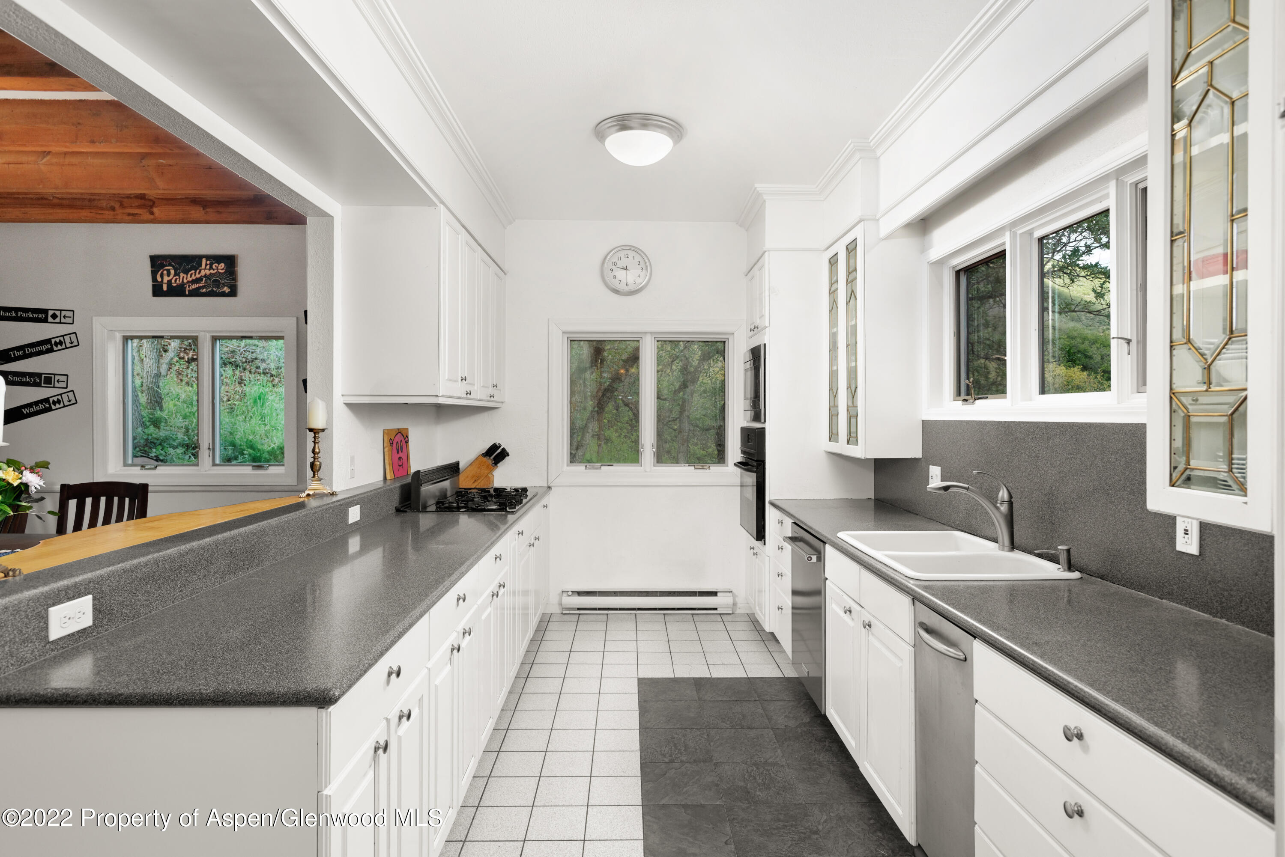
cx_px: 642
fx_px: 678
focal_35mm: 19
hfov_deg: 86.9
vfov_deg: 64.6
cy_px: 428
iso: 250
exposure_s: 1/3
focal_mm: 19
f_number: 7.1
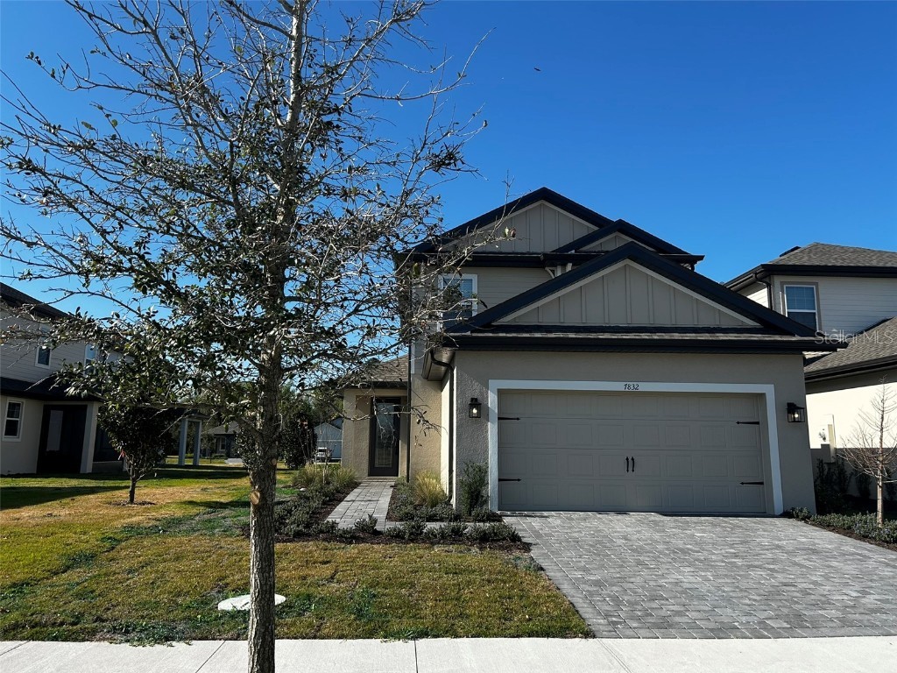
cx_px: 448
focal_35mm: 26
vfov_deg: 53.1
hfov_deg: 67.3
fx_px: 674
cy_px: 336
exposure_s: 1/3257
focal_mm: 5.7
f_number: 1.5
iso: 50
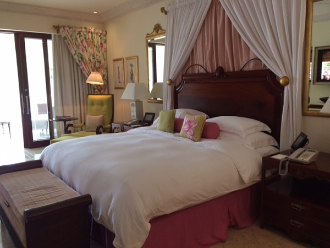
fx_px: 276
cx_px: 165
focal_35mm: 29
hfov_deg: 61.7
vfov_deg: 48.2
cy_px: 124
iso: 160
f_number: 2.2
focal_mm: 4.15
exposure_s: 1/33
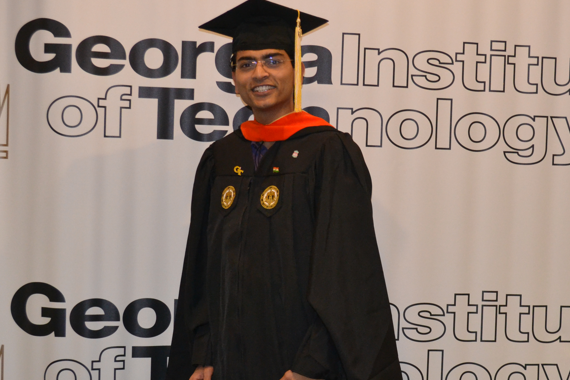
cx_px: 356
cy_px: 203
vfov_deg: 18.4
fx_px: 1172
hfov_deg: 27.3
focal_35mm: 74
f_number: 4.5
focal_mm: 30
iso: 1600
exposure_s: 1/60
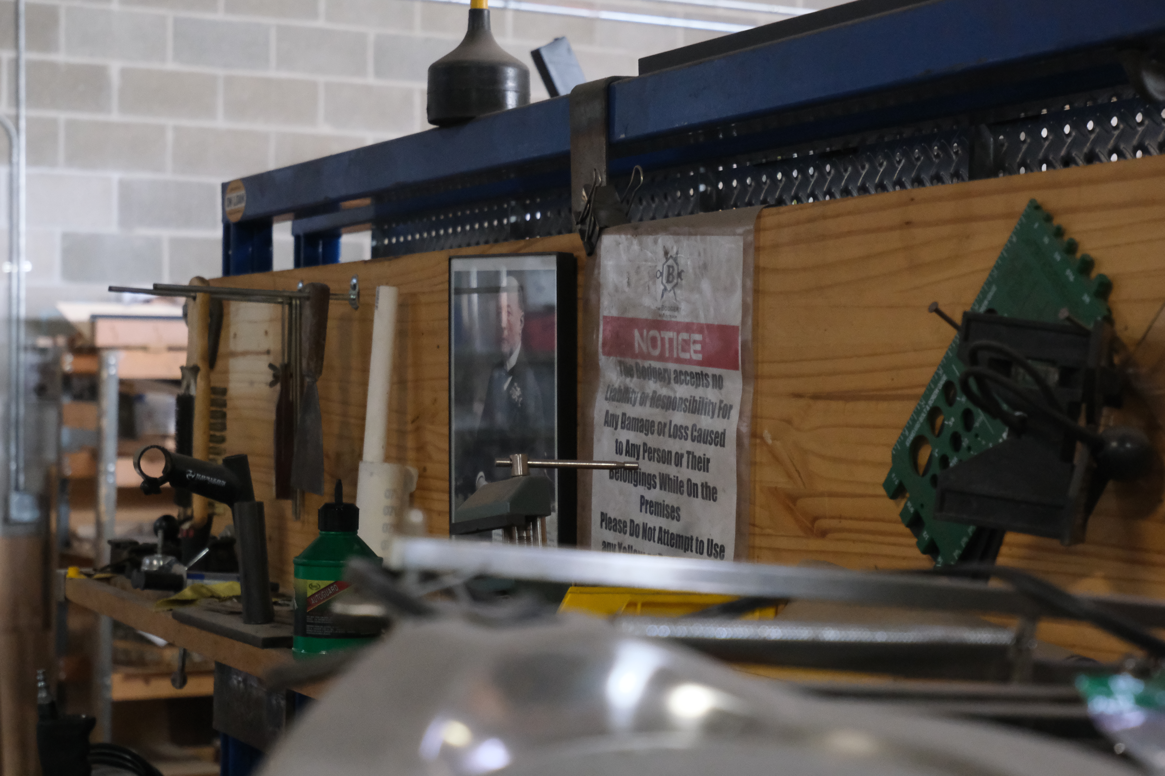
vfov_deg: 20.0
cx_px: 582
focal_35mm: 68
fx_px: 2200
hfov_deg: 29.7
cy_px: 388
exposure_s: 1/120
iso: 6400
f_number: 5.6
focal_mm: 45
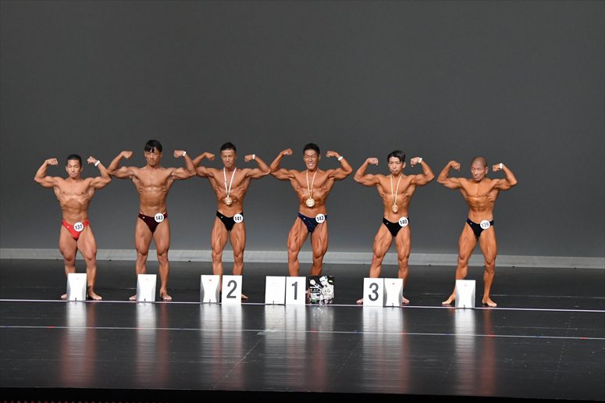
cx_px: 302
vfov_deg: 8.2
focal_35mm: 168
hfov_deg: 12.2
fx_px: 2822
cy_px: 202
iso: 5000
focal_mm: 112
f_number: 5.6
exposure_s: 1/400
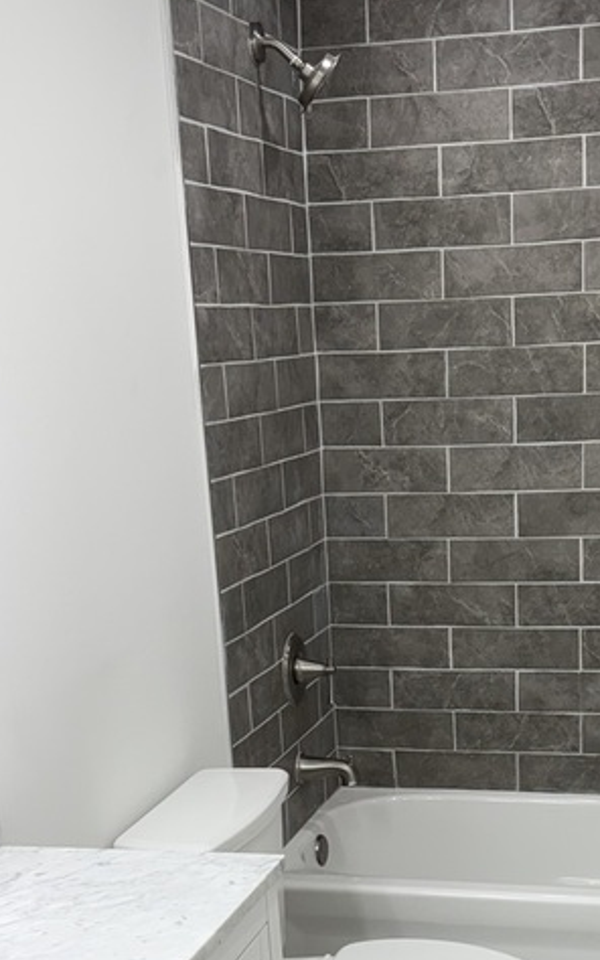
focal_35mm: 58
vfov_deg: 33.6
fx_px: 1518
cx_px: 432
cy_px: 828
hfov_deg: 22.2
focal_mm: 6.76
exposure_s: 1/147
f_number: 1.78
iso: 64
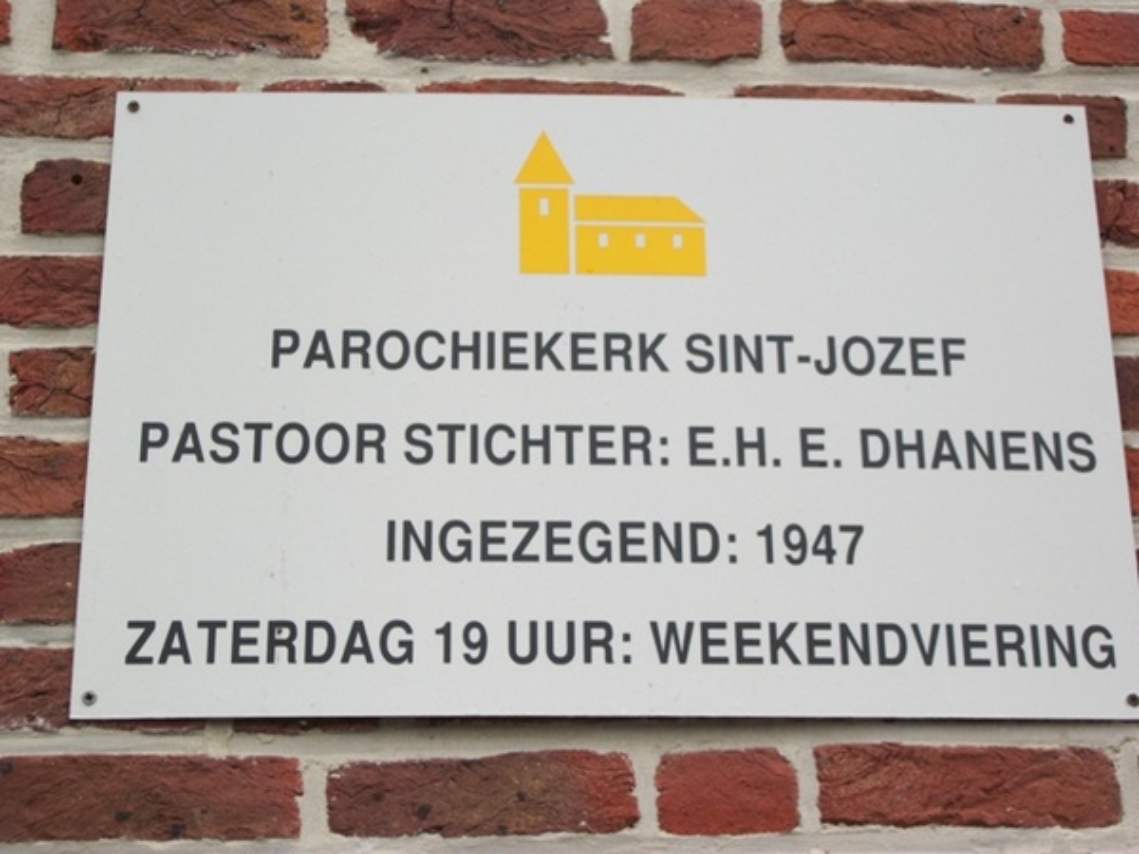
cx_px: 570
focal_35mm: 77
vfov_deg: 19.1
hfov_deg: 25.3
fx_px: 2534
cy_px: 427
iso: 80
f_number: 4.6
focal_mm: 13.7
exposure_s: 1/125
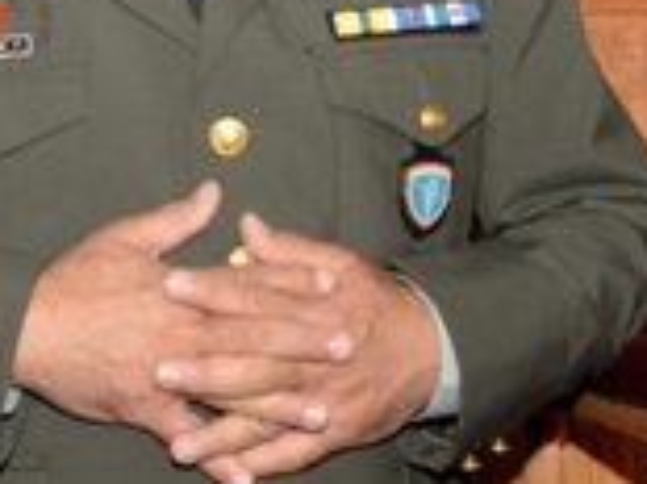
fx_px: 3791
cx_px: -271
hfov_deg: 9.5
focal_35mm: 203
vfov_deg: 7.3
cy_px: 340
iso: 400
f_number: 5.6
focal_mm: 34
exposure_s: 1/80
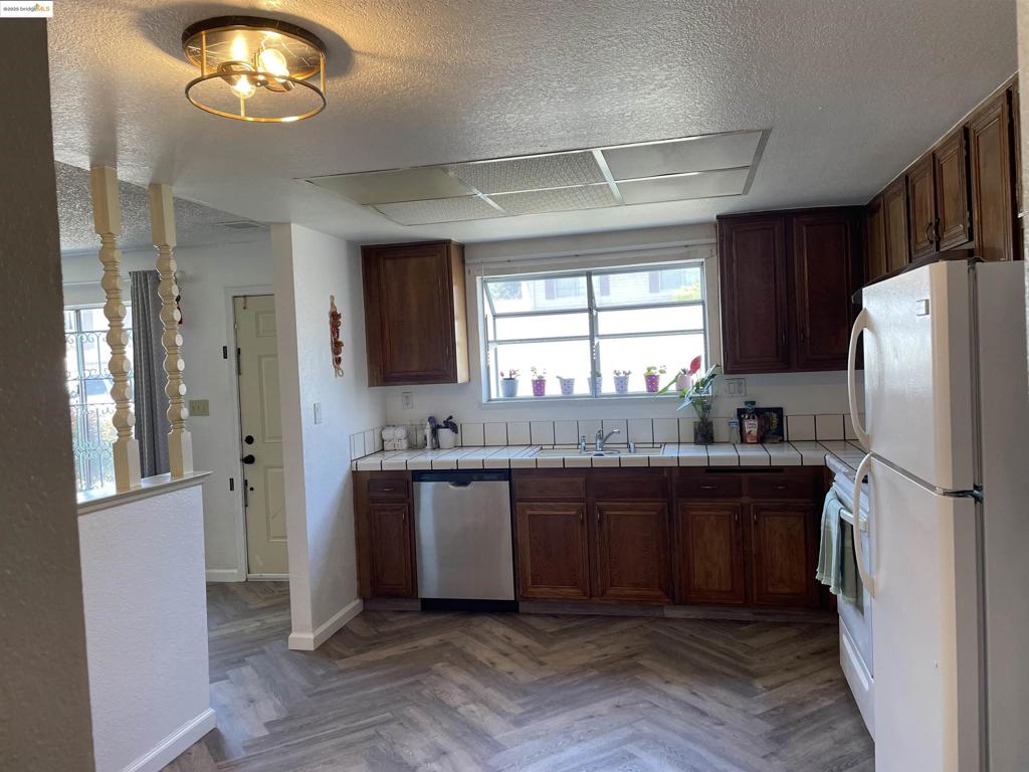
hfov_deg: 67.3
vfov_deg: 53.1
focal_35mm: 26
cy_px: 386
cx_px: 514
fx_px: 773
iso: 100
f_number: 1.6
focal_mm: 4.2
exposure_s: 1/120
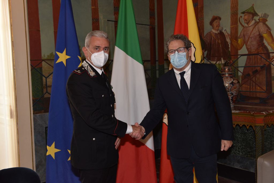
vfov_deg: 35.1
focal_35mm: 38
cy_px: 92
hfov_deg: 50.7
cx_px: 137
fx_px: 289
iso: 800
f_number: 5
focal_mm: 38
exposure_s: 1/80
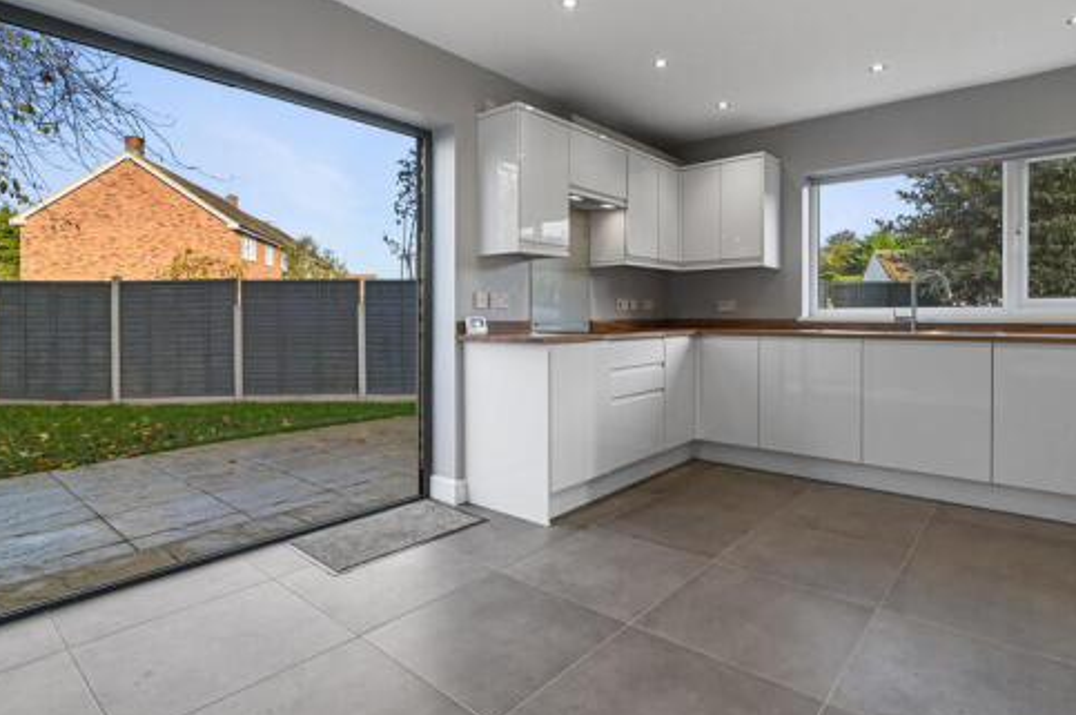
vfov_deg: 64.4
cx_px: 561
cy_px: 339
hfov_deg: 86.9
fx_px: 567
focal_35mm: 19
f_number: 8
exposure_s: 1/13
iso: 400
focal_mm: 14
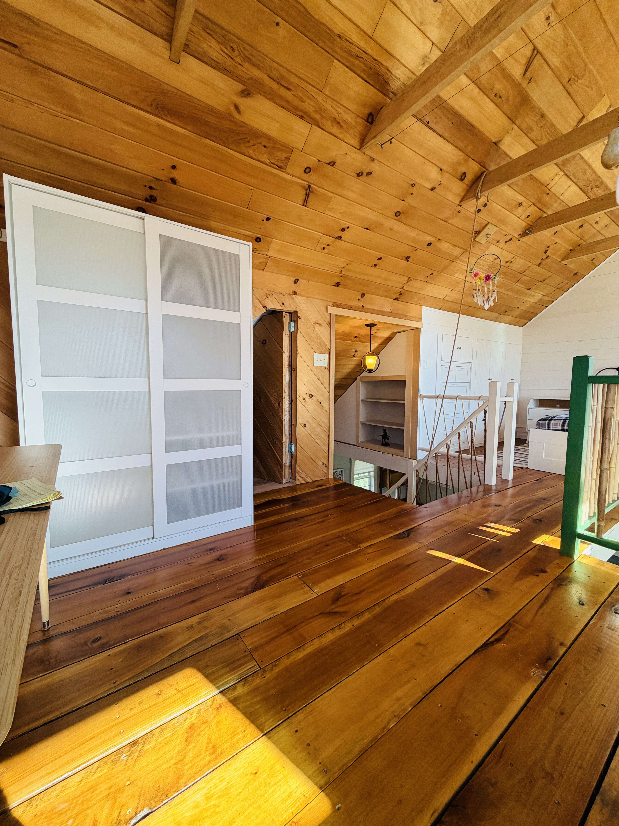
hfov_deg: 85.7
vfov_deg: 102.1
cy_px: 413
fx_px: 334
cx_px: 310
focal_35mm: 14
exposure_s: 1/120
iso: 125
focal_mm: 2.22
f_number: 2.2
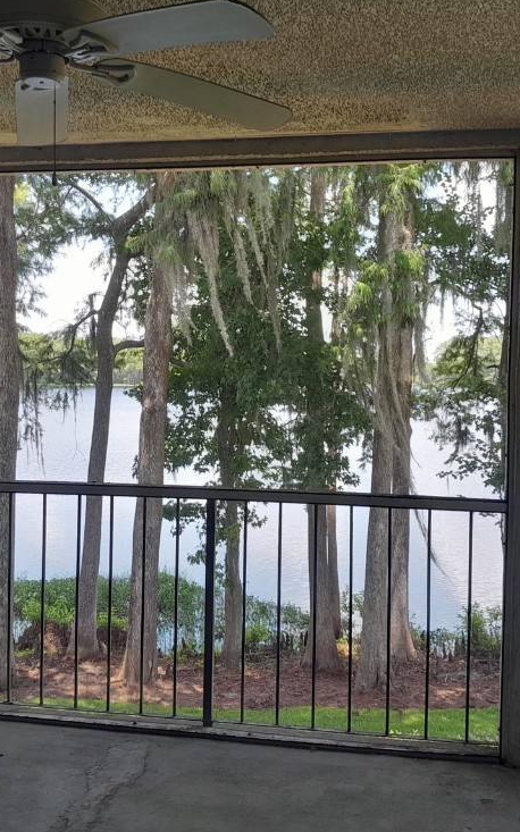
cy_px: 413
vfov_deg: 49.3
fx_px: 907
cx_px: 228
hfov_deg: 32.0
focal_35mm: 40
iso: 40
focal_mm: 4
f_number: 1.8
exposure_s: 1/60
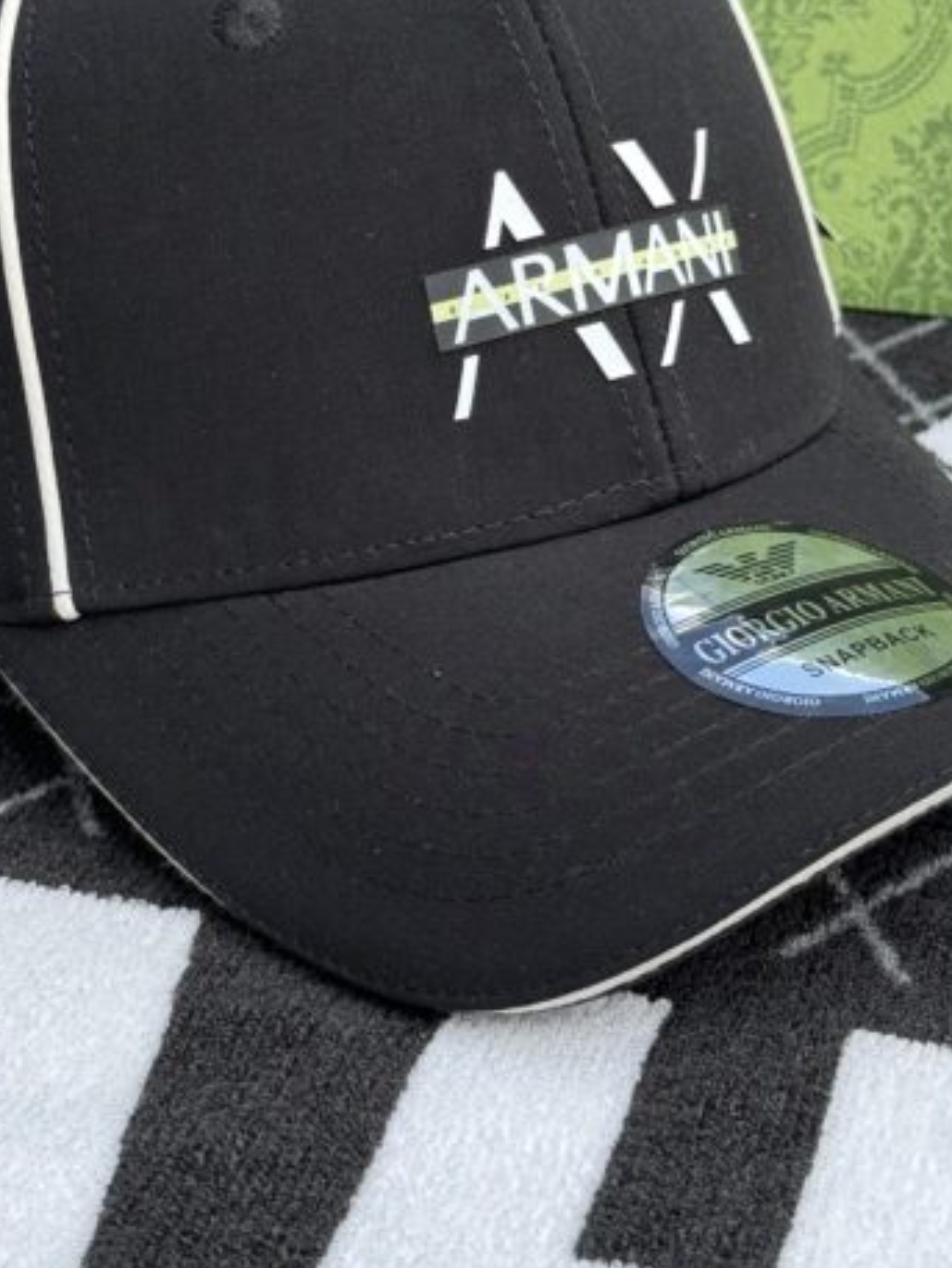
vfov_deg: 23.2
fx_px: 3079
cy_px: 455
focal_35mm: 84
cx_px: 439
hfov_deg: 17.6
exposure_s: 1/812
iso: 64
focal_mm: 6.76
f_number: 1.78
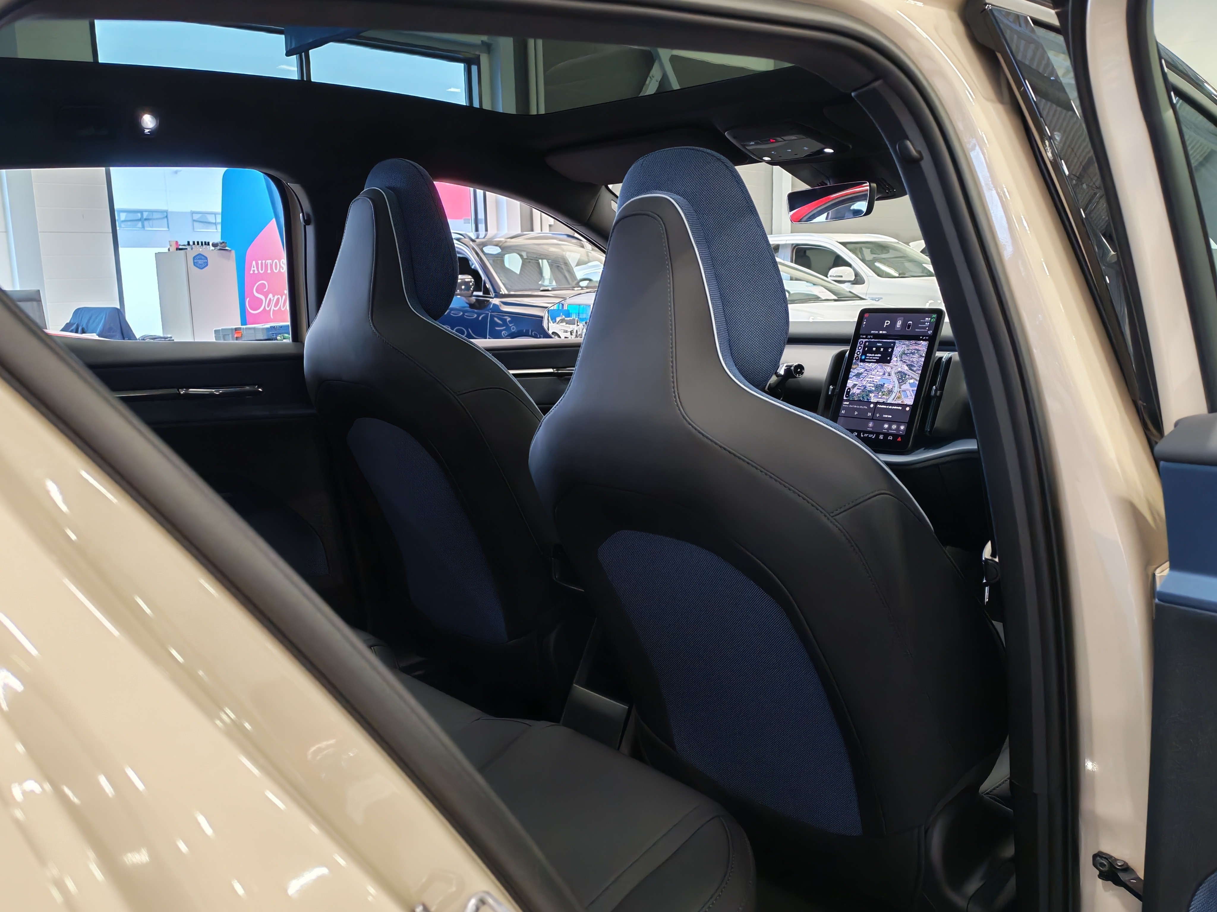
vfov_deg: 46.8
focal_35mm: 30
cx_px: 608
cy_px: 456
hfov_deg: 60.0
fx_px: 1055
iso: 534
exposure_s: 1/100
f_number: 1.9
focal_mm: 6.12
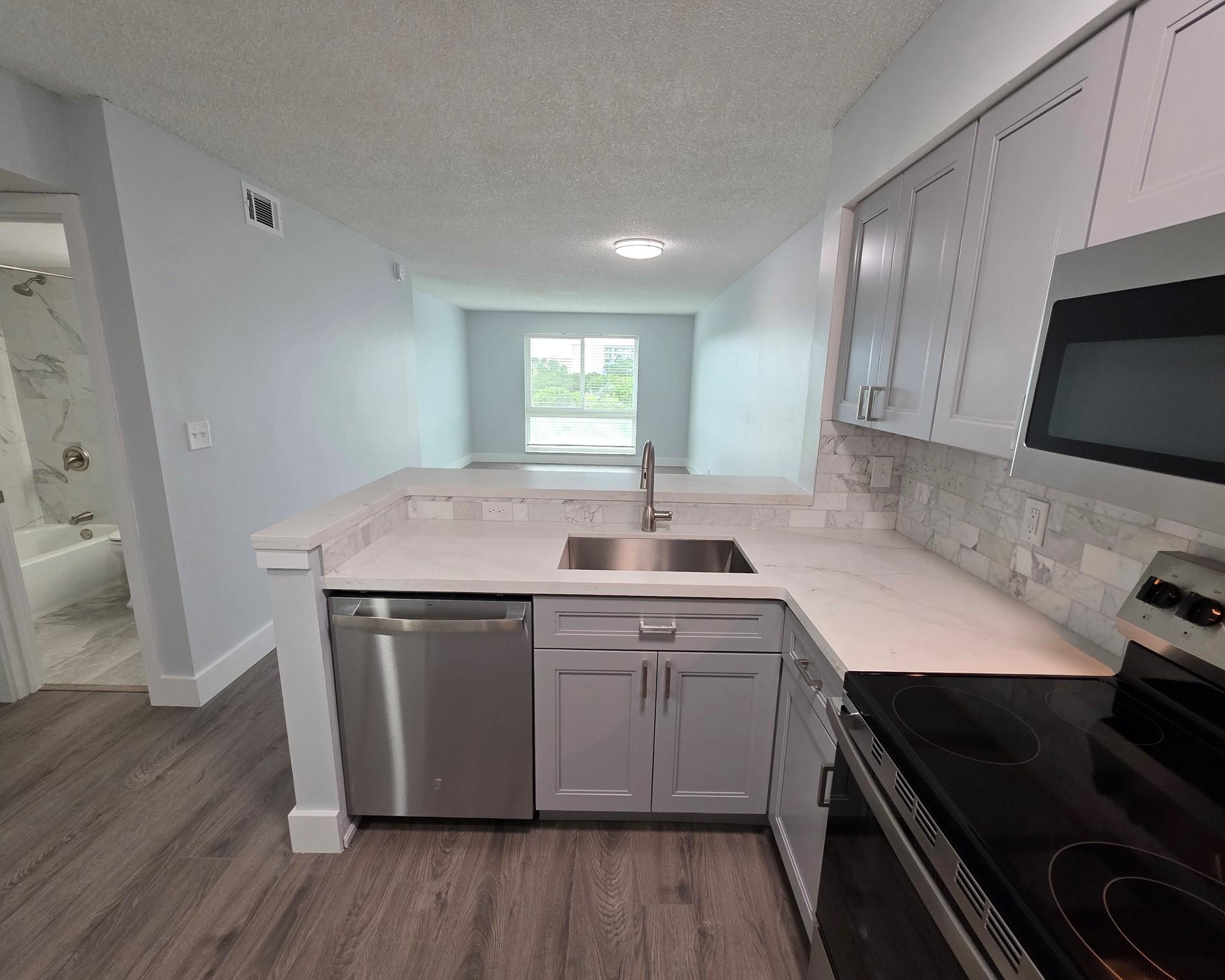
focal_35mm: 14
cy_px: 494
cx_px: 620
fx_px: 508
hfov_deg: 100.7
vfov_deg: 88.0
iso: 200
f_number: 1.9
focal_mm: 2.2
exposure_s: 1/120
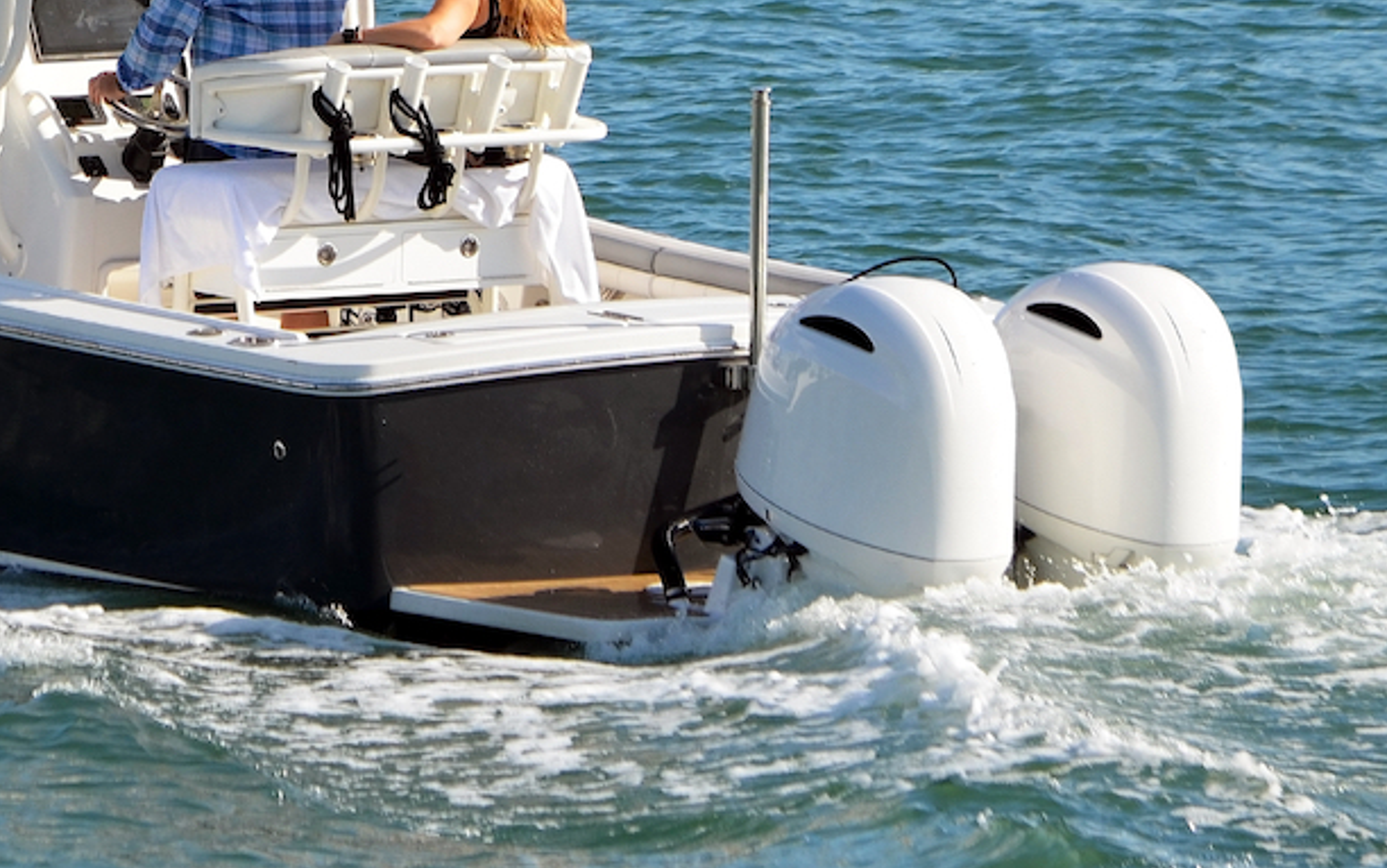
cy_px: 73
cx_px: 23
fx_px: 22313
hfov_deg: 3.6
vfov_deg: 2.2
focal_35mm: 590
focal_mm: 185
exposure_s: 1/800
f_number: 7.1
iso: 200
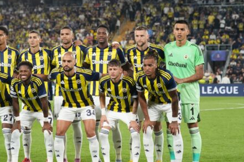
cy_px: 75
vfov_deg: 9.1
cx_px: 86
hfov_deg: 13.7
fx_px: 1017
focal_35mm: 150
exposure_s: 1/1250
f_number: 2.8
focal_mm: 70
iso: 2000
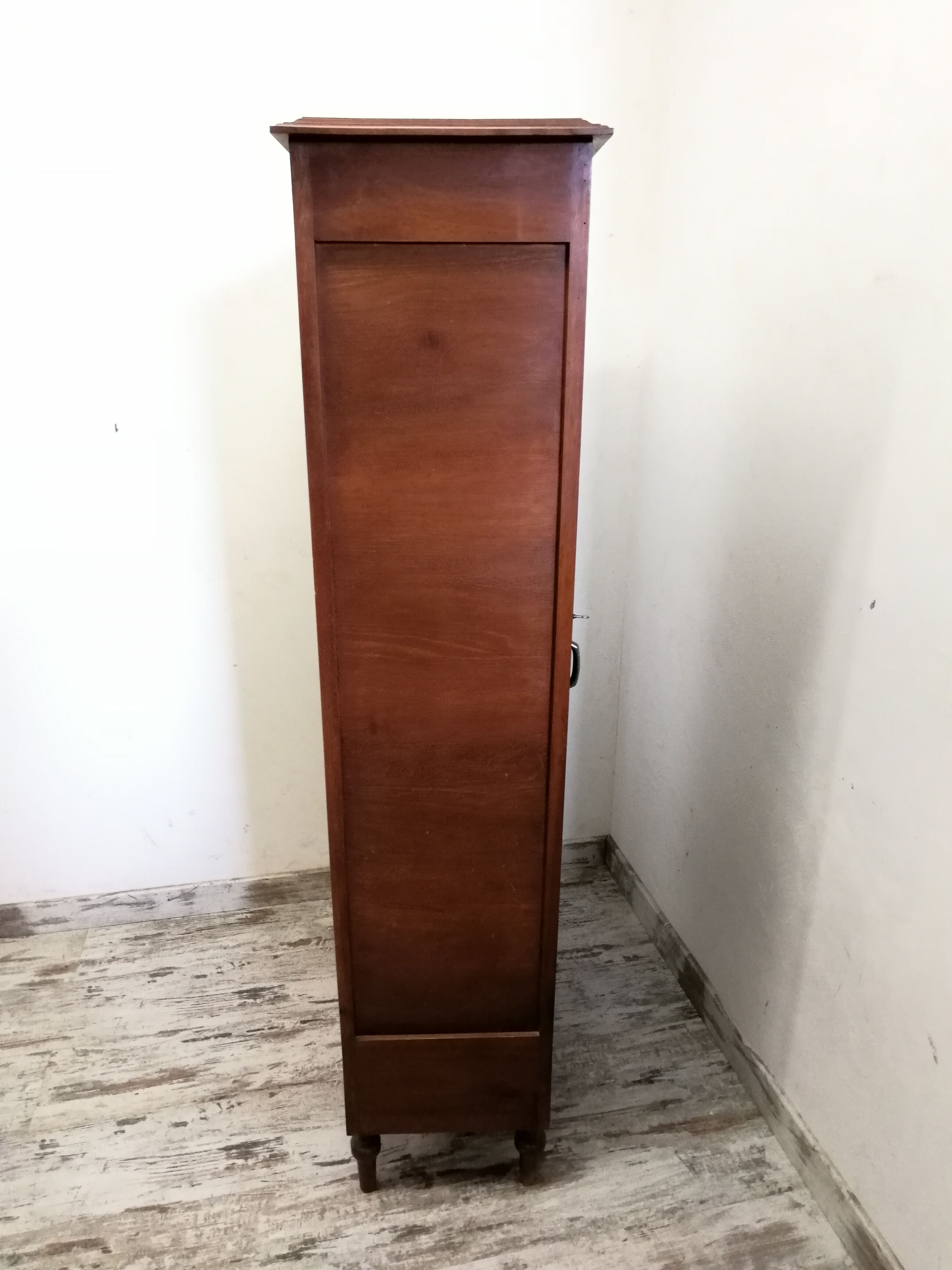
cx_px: 476
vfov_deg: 71.6
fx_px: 880
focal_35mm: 24
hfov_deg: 56.8
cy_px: 635
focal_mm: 2.38
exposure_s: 1/33.3
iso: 100
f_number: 2.2
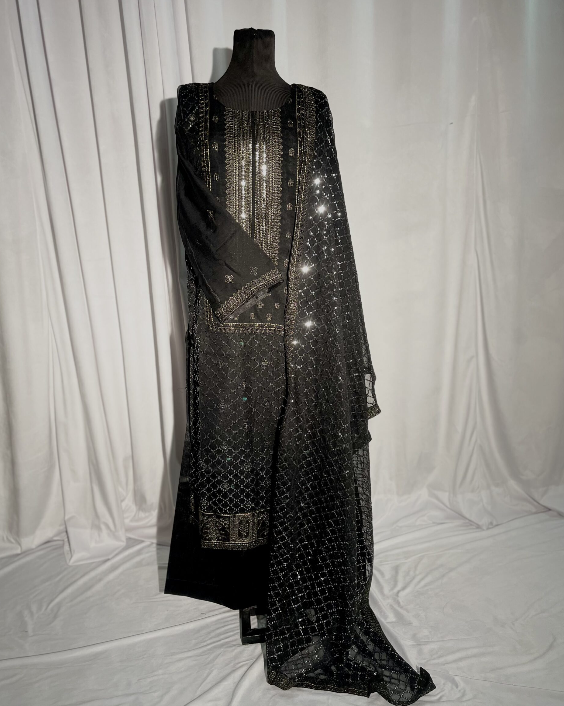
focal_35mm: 28
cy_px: 328
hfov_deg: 51.5
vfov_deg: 62.1
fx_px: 584
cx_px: 278
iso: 100
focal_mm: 5.1
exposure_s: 1/101
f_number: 1.6
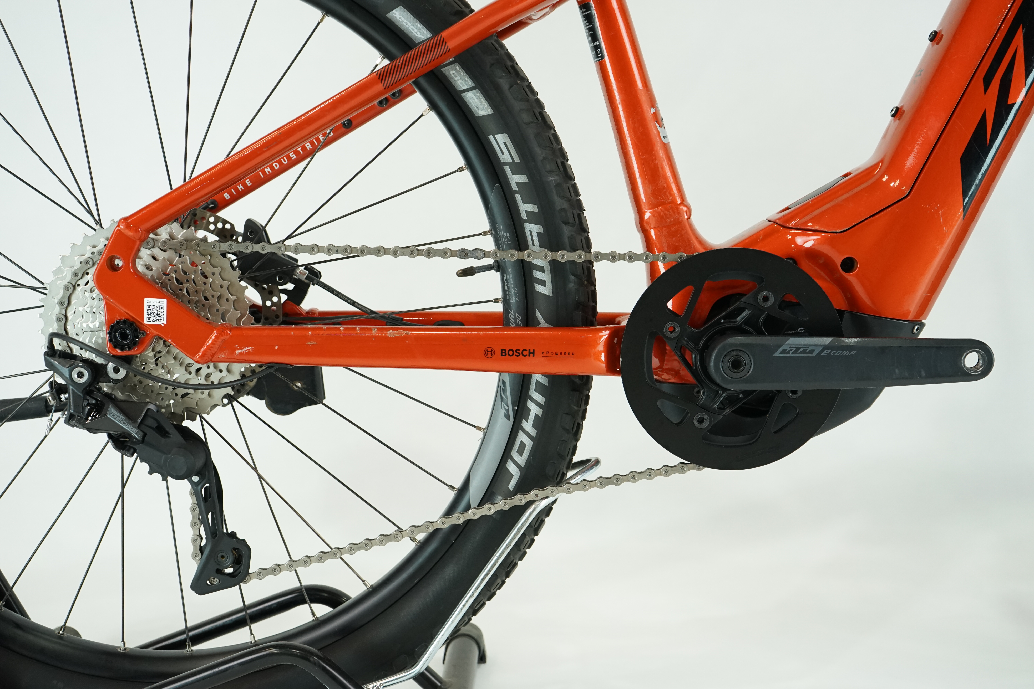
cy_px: 344
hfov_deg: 44.5
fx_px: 1264
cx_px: 517
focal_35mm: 44
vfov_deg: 30.5
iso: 1600
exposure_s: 1/200
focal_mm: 44
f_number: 5.6
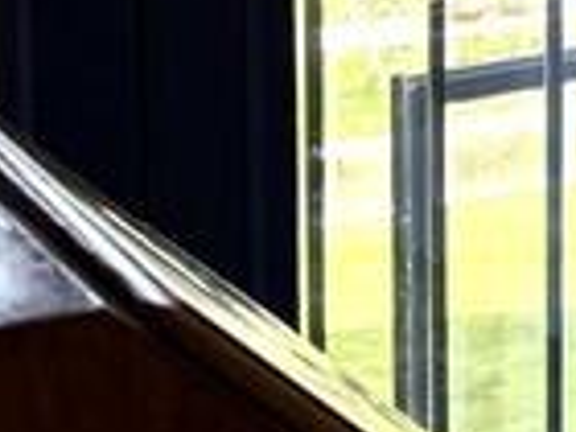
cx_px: 1366
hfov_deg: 10.0
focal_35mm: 175
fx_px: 2912
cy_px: -461
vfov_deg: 8.1
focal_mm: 6.76
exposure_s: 1/649
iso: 100
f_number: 1.78
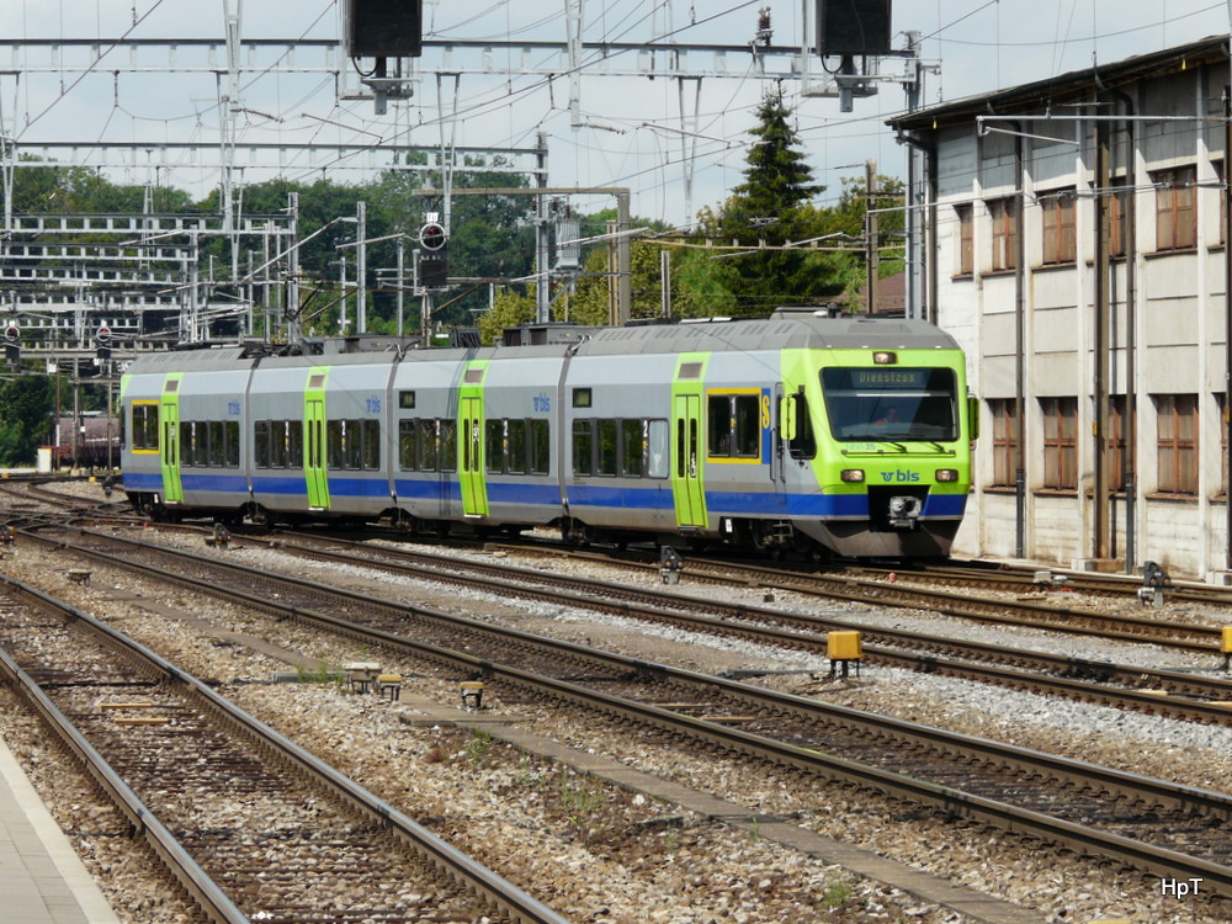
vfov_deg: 7.2
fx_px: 7332
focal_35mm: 206
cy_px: 462
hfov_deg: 9.6
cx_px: 616
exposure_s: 1/400
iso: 100
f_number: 5.6
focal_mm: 33.8
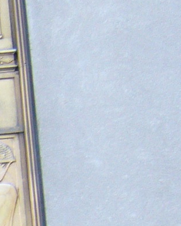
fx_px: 1647
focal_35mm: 246
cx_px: -376
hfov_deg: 5.8
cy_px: 421
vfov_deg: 7.6
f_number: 2.8
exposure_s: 1/60
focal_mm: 5.8
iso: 80
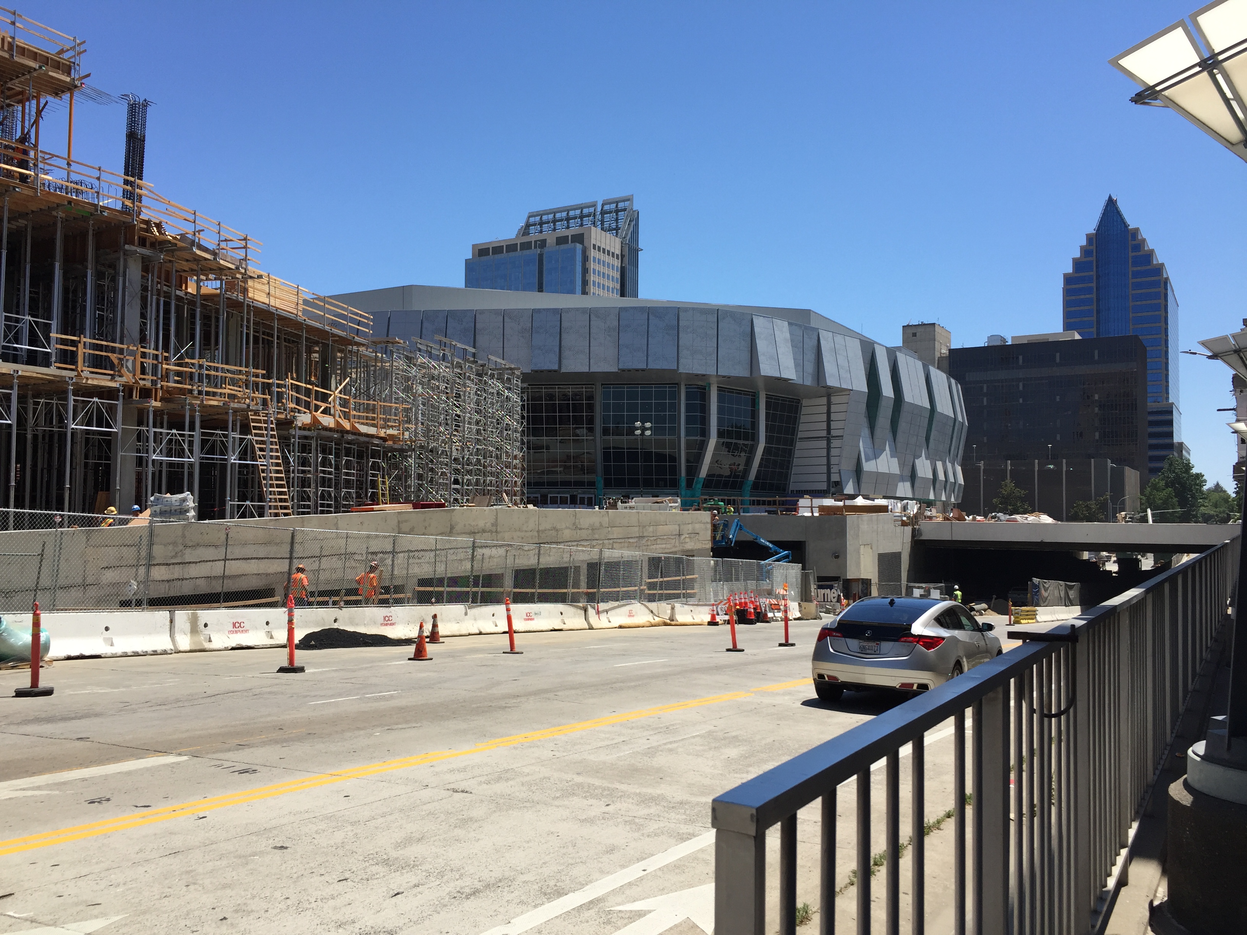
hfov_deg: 61.7
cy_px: 468
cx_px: 624
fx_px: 1045
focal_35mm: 29
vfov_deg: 48.2
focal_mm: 4.15
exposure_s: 1/1799
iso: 32
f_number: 2.2
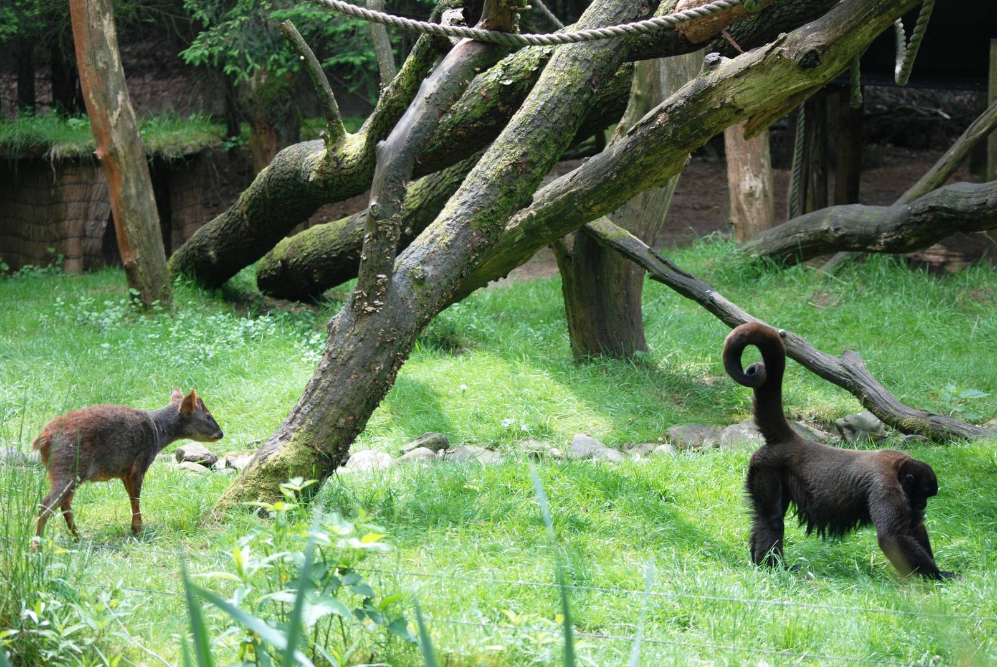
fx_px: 2911
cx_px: 498
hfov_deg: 19.4
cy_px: 334
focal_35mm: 105
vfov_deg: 13.1
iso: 200
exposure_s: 1/125
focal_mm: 70
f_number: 4
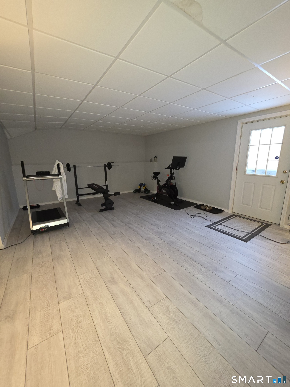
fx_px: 145
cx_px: 145
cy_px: 194
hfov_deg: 89.9
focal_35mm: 13
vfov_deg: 106.2
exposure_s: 1/30
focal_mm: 2.2
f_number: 1.9
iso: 400
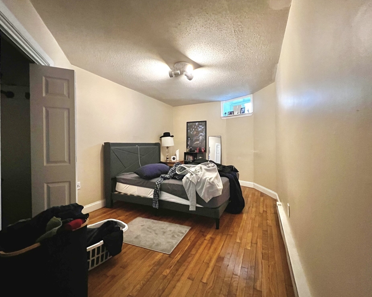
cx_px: 186
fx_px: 154
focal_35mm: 14
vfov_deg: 87.9
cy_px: 145
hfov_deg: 100.7
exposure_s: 1/40
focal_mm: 1.57
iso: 1000
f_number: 1.8
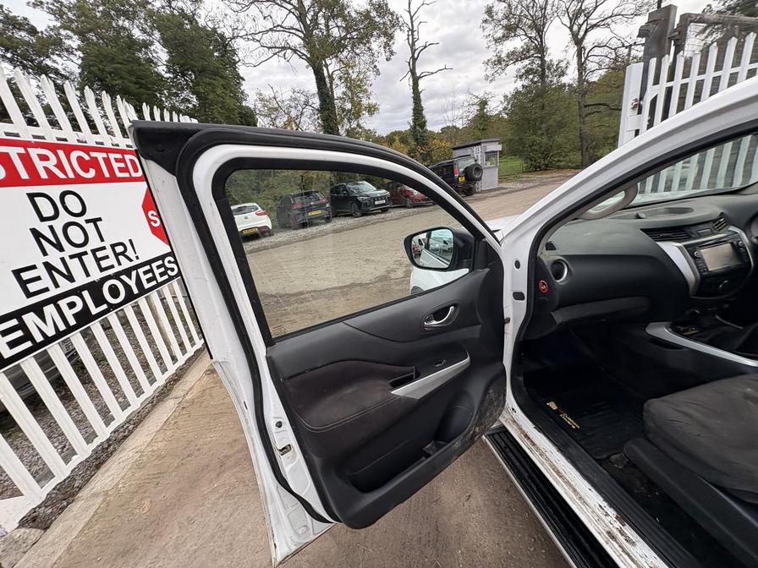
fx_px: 307
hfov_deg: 102.1
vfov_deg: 85.7
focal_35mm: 14
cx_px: 379
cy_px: 284
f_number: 2.2
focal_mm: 2.22
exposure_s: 1/164
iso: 40
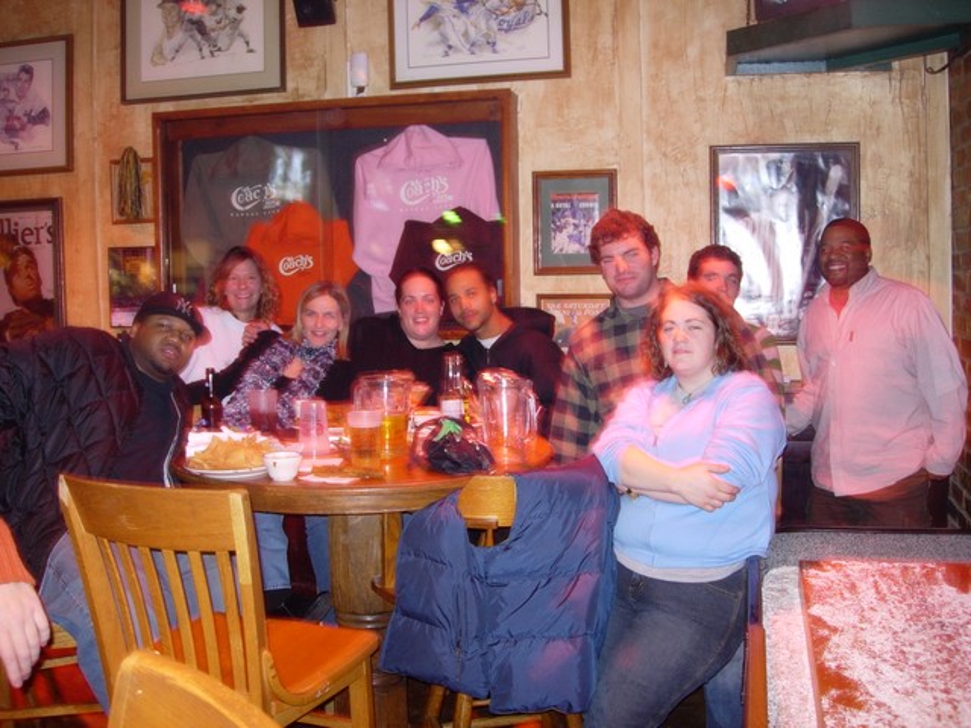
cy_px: 364
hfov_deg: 49.0
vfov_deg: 37.7
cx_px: 486
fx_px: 1066
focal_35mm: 38
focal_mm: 7.8
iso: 94
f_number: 2.8
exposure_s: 1/1.2
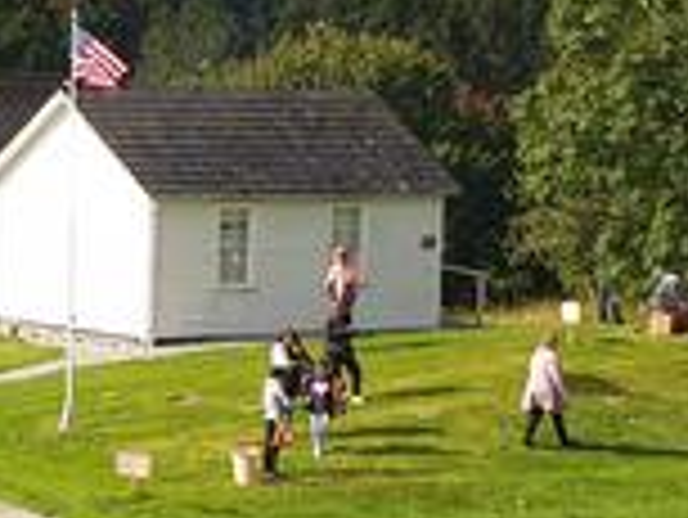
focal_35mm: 136
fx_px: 2705
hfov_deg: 13.0
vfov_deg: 10.9
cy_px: 252
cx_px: -589
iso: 50
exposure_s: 1/1081
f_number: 2.4
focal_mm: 4.3
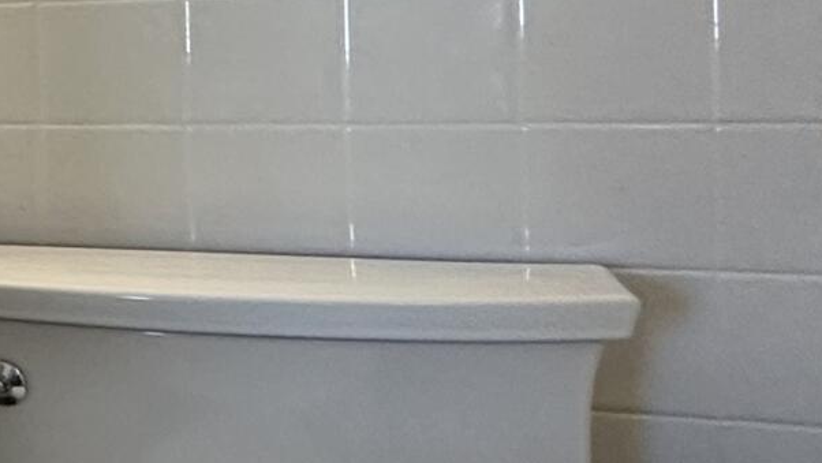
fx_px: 1657
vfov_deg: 15.7
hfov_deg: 18.0
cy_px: 60
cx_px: -862
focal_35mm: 76
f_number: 2.2
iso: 200
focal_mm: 2.22
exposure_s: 1/60
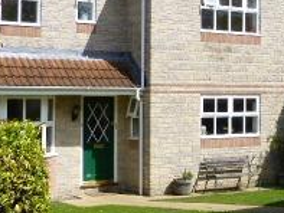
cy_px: 50
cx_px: 141
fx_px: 493
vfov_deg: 24.1
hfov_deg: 32.2
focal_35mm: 60
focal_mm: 4.3
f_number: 4
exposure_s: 1/800
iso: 100
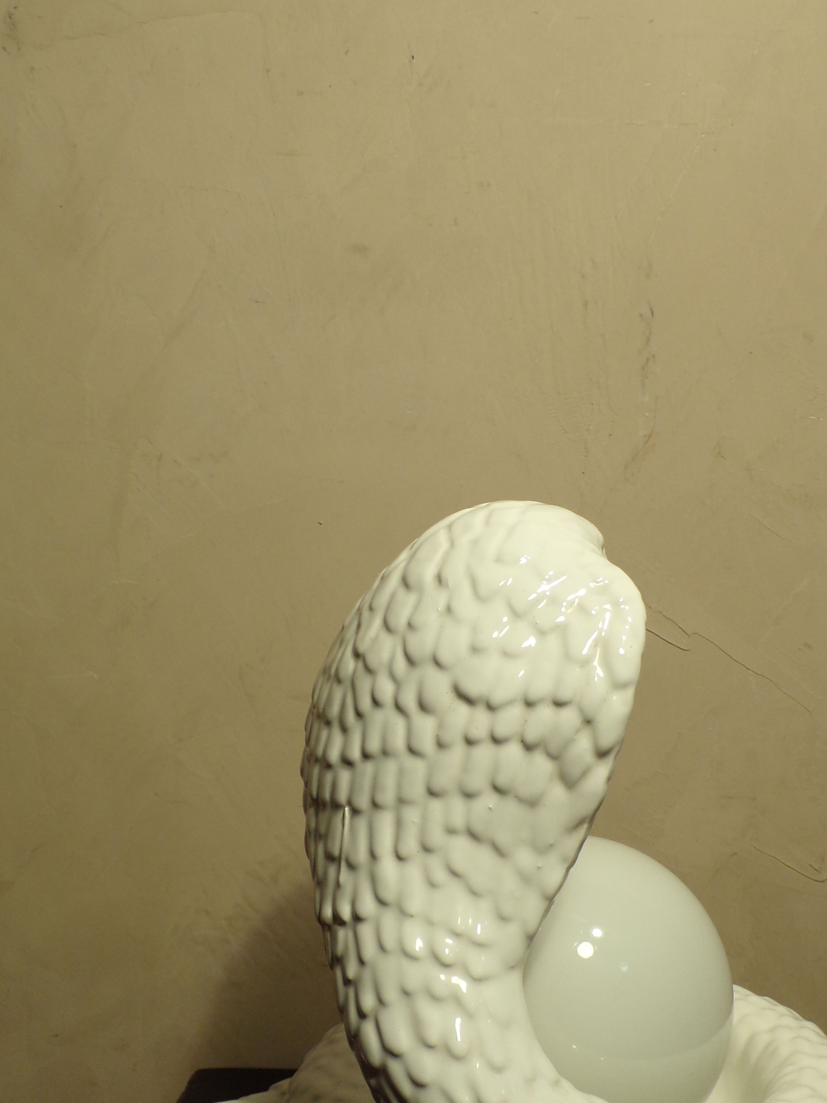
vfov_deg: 45.3
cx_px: 496
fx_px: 1306
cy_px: 698
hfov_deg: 35.0
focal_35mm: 41
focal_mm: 5.8
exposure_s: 1/34
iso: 166
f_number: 3.2
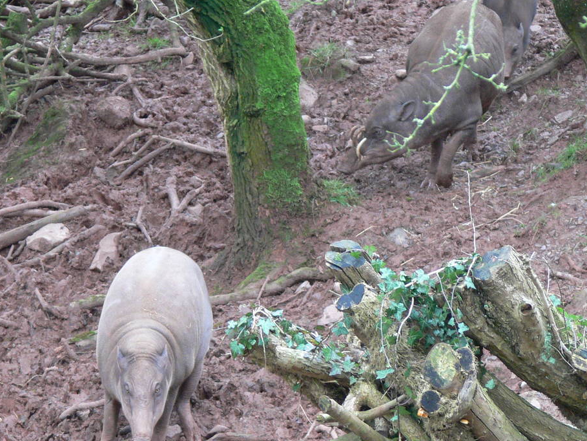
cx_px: 410
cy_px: 182
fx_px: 4477
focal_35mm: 264
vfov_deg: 5.6
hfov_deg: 7.5
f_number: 3.6
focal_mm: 31.7
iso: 200
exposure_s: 1/15
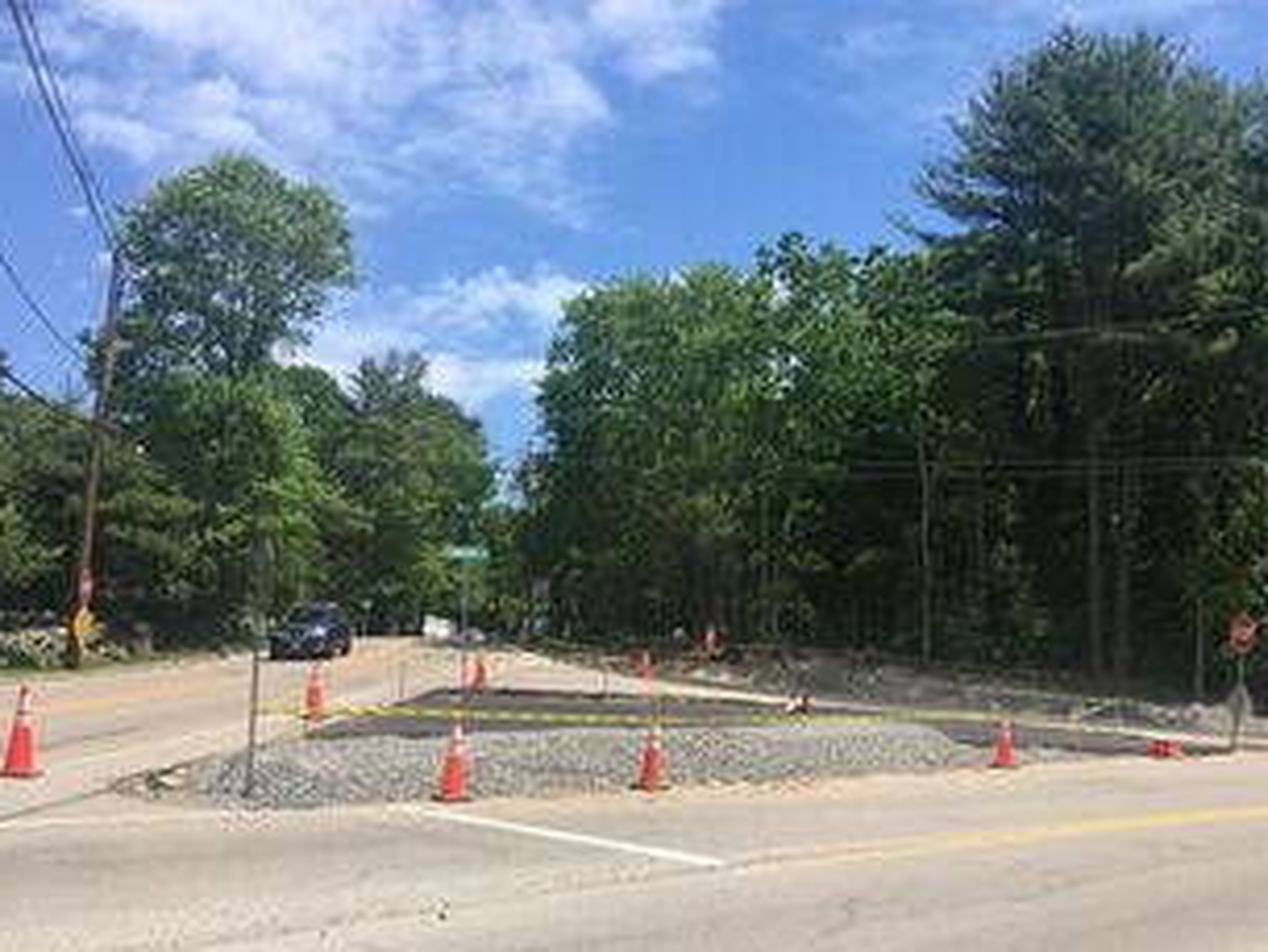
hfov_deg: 48.8
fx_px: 1393
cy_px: 590
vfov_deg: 37.5
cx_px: 715
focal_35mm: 38
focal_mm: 4.15
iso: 25
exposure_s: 1/1221
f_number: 2.2
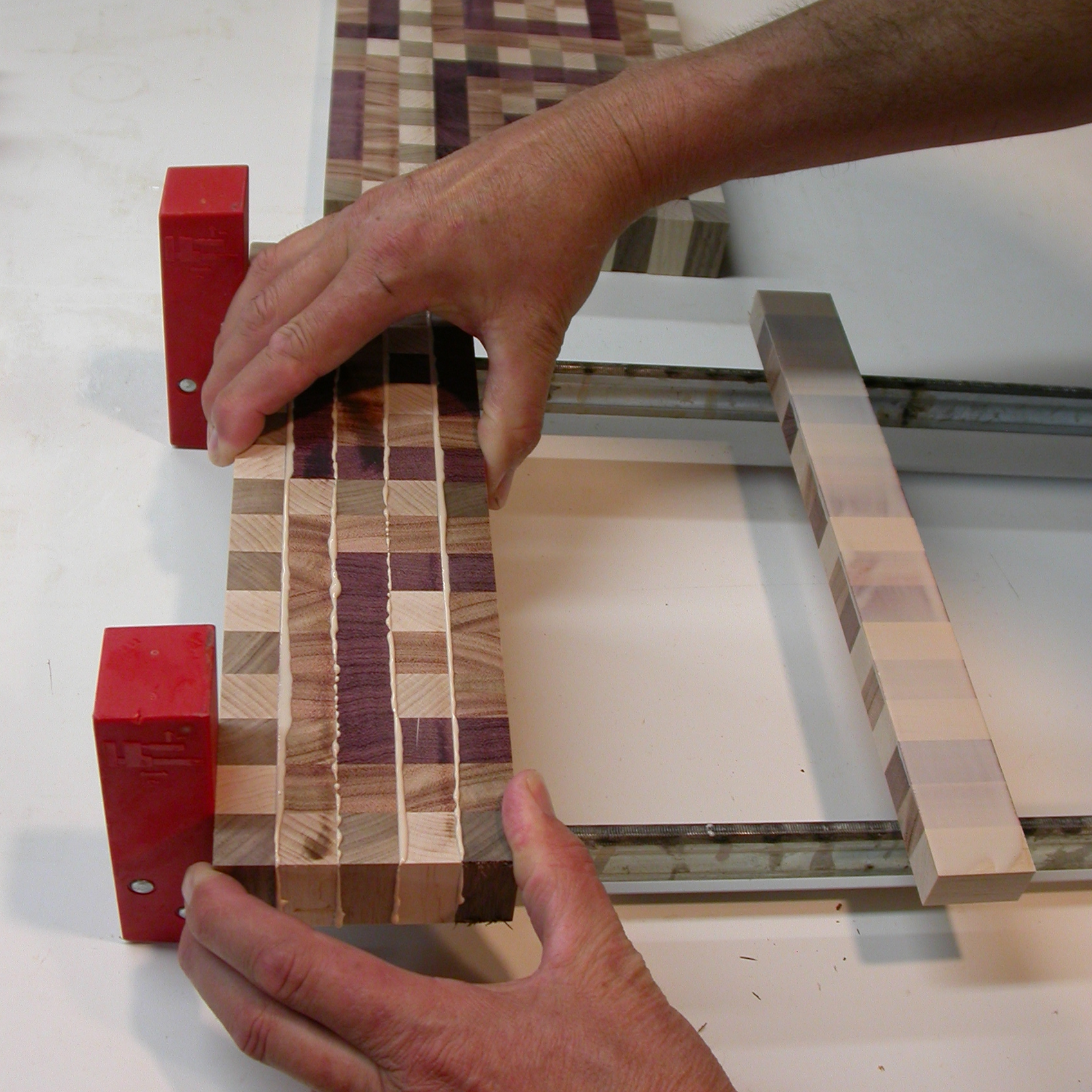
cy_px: 560
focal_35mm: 45
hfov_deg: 37.6
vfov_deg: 37.5
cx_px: 545
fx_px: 1606
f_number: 2.6
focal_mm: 7.85
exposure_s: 1/48
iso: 100
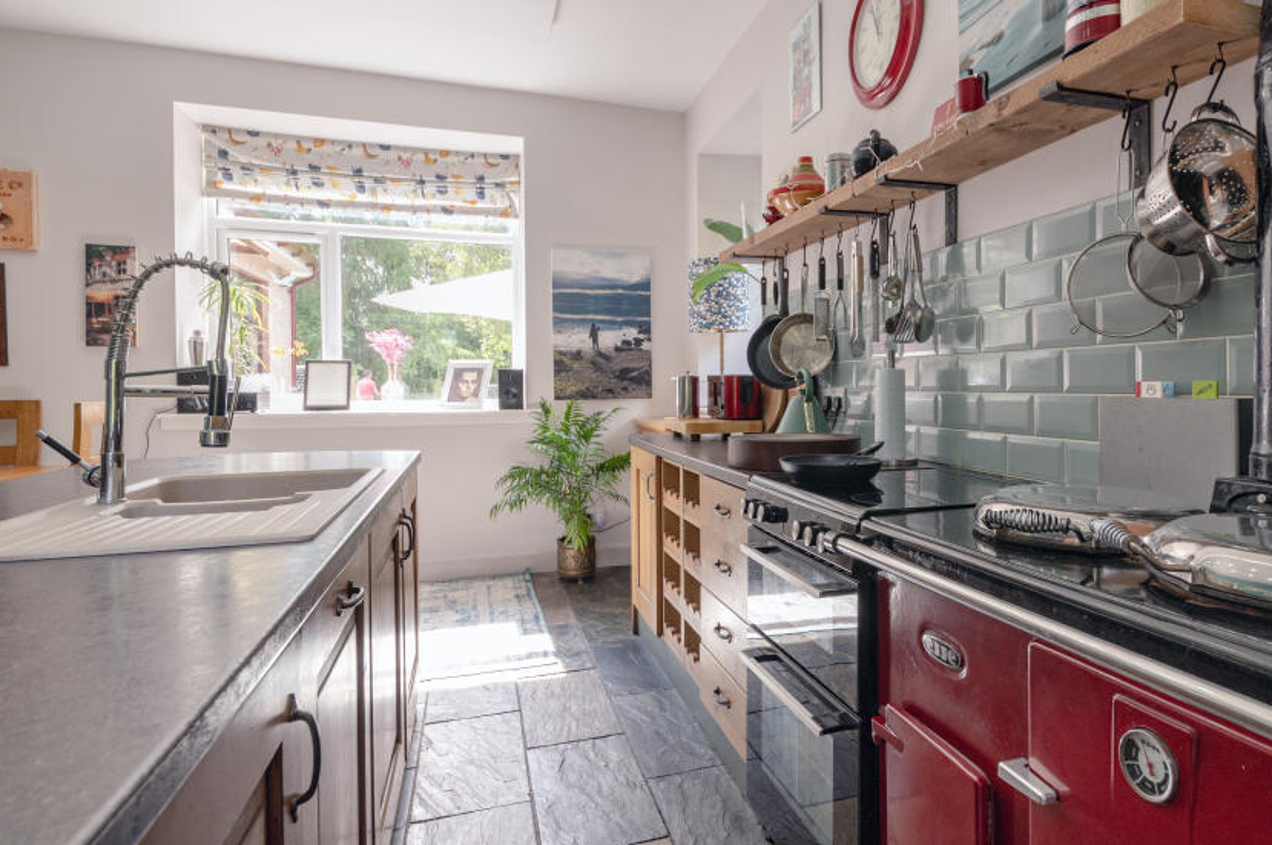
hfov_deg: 80.3
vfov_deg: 59.3
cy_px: 390
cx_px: 763
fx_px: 741
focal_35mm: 21
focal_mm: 17
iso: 400
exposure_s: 1/30
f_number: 8
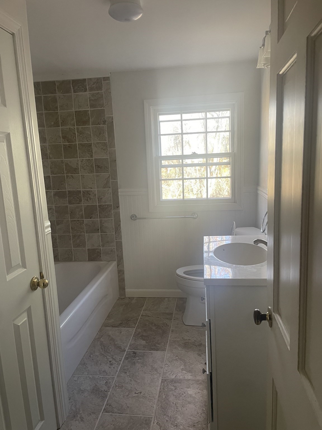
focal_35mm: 26
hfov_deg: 53.1
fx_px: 322
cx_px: 161
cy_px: 215
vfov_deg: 67.3
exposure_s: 1/60
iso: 80
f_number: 1.6
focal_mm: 4.2
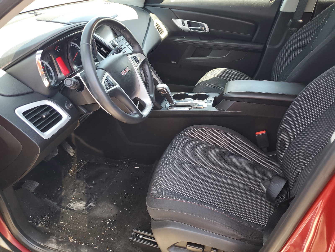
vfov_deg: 53.1
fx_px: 252
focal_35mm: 26
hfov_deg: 67.3
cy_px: 126
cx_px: 168
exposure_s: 1/120
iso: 70
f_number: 1.5
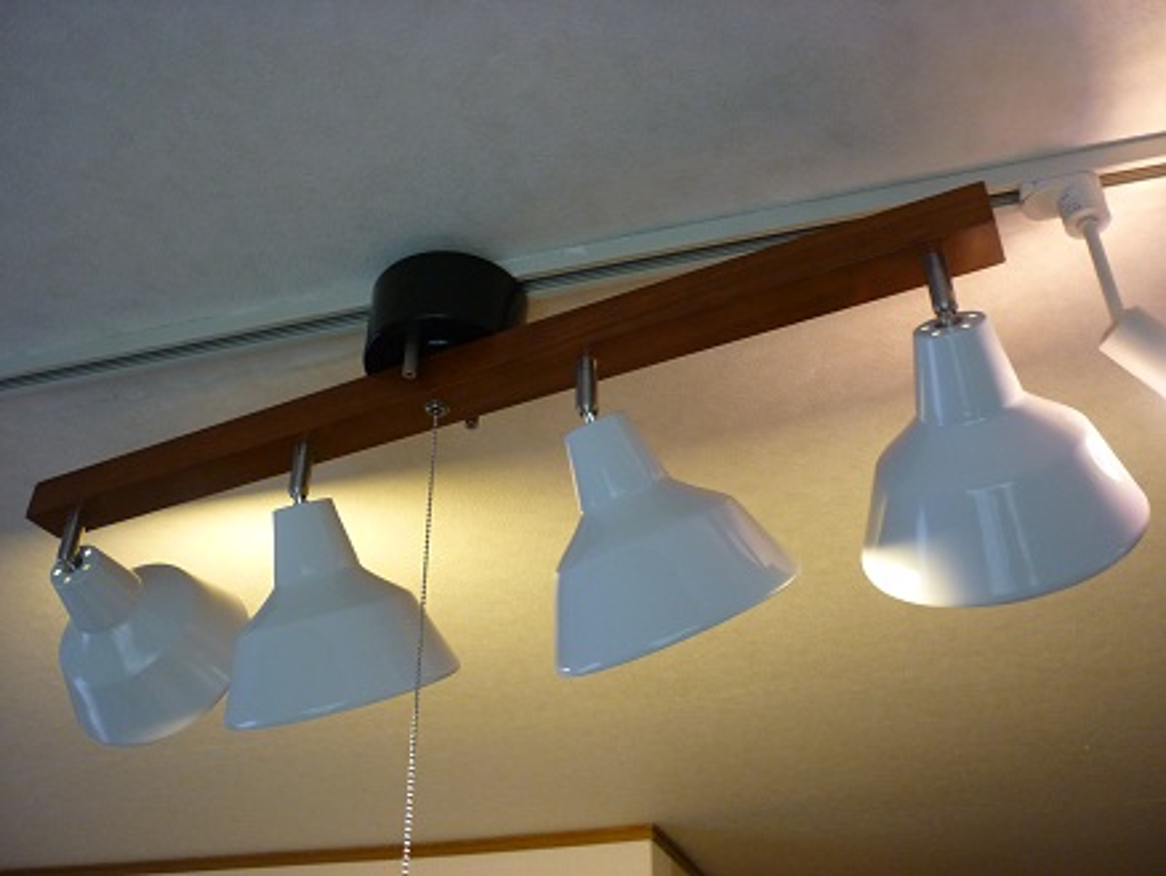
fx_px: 1112
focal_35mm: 33
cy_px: 438
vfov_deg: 43.0
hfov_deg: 55.3
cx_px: 583
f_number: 2.8
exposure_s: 1/30
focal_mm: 5.5
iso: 200
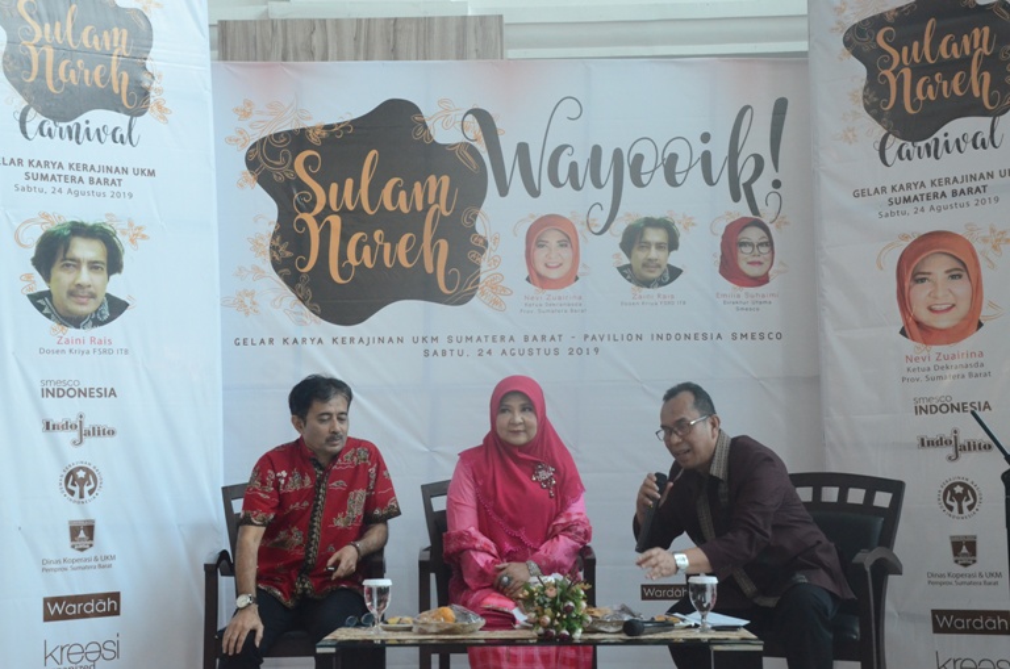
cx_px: 505
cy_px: 334
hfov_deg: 31.9
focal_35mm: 63
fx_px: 1764
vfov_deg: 21.5
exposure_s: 1/200
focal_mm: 42
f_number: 7.1
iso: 2500
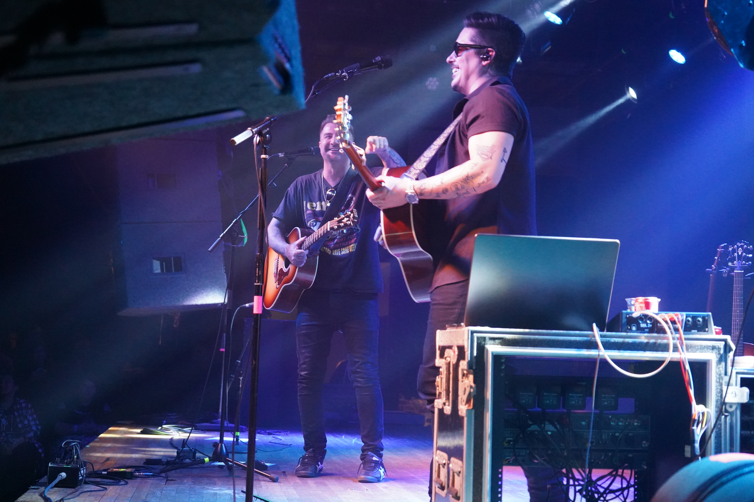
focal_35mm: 52
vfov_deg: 26.0
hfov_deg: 38.2
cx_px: 377
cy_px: 251
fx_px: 1089
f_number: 5
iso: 12800
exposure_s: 1/100
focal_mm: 52
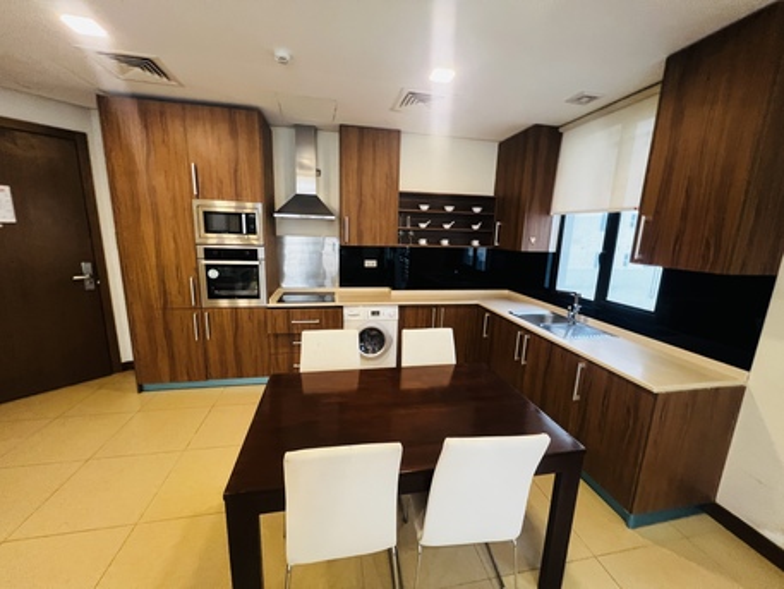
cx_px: 392
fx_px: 295
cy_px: 294
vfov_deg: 89.9
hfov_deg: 106.2
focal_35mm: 13
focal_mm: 1.57
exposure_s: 1/50
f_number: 1.8
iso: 400
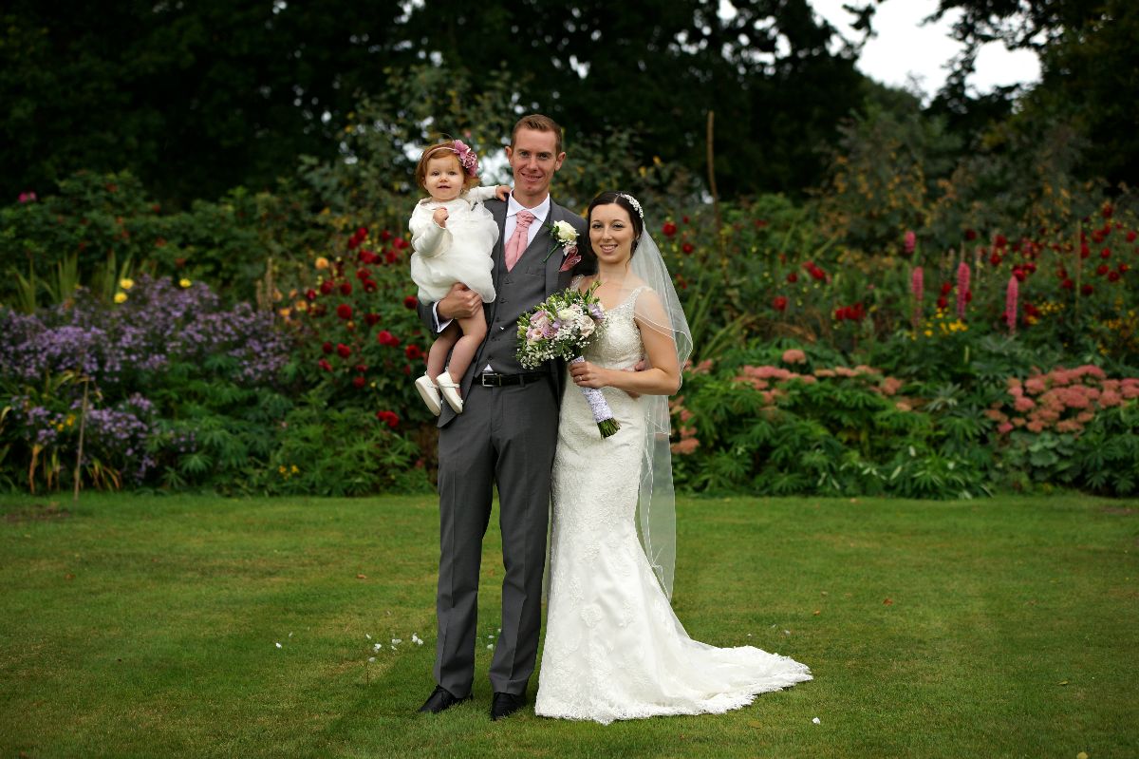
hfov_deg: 25.4
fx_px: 2530
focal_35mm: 80
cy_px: 380
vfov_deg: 17.0
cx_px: 570
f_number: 3.2
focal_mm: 80
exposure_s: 1/320
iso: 320
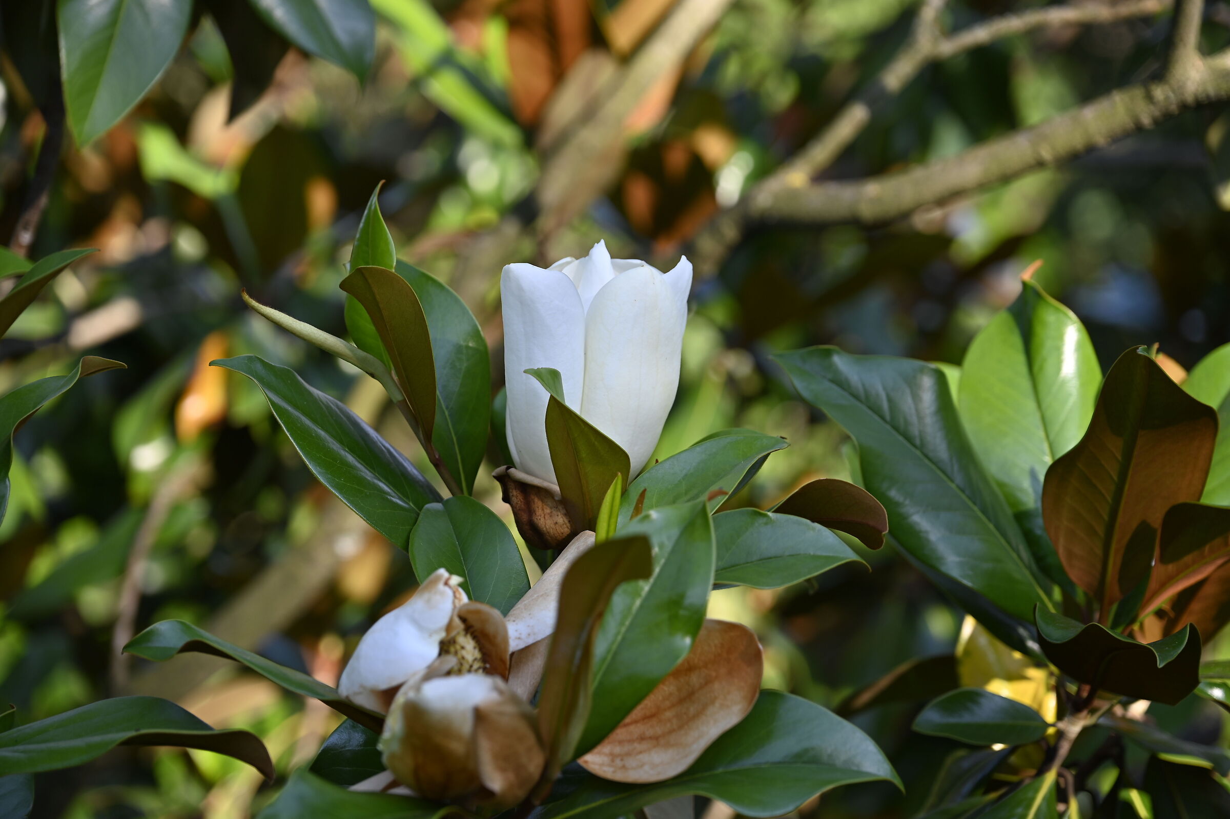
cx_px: 615
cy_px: 410
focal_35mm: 105
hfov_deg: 19.5
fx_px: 3585
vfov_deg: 13.0
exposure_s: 1/320
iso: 100
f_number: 4
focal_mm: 105
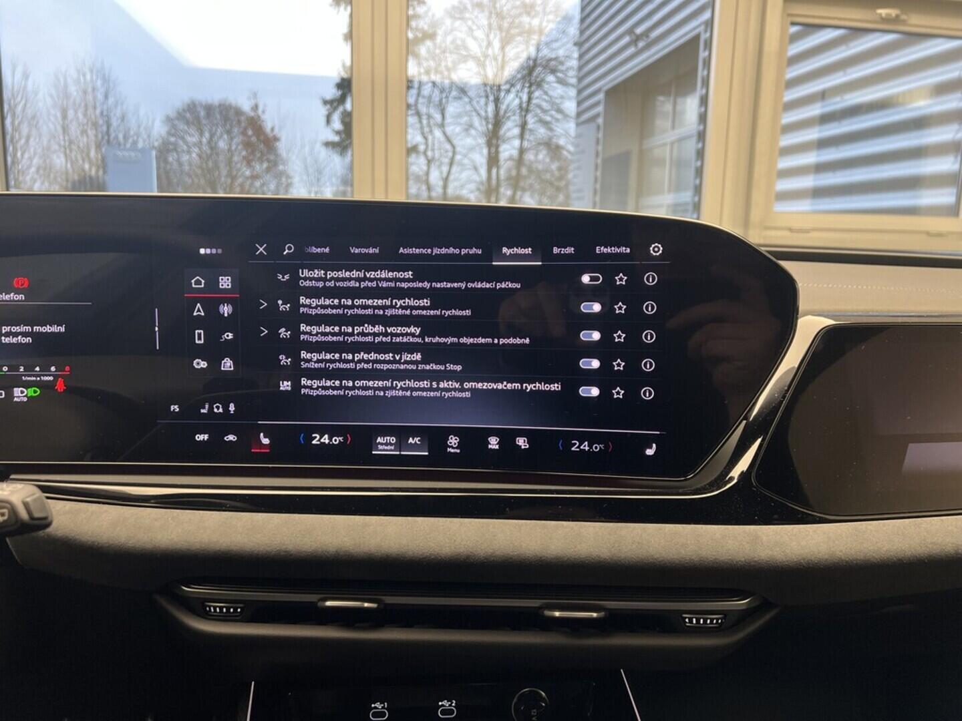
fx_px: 723
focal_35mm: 26
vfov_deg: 53.1
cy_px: 360
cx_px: 481
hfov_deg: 67.3
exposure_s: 1/100
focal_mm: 5.7
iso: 125
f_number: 1.5
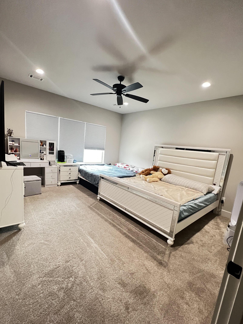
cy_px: 170
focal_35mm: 14
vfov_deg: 102.0
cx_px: 119
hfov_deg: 85.7
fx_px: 131
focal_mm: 1.57
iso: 800
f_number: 1.8
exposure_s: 1/60
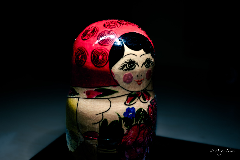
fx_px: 333
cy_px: 80
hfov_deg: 39.6
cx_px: 120
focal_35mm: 50
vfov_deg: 27.0
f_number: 8
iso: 50
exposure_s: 10
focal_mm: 50
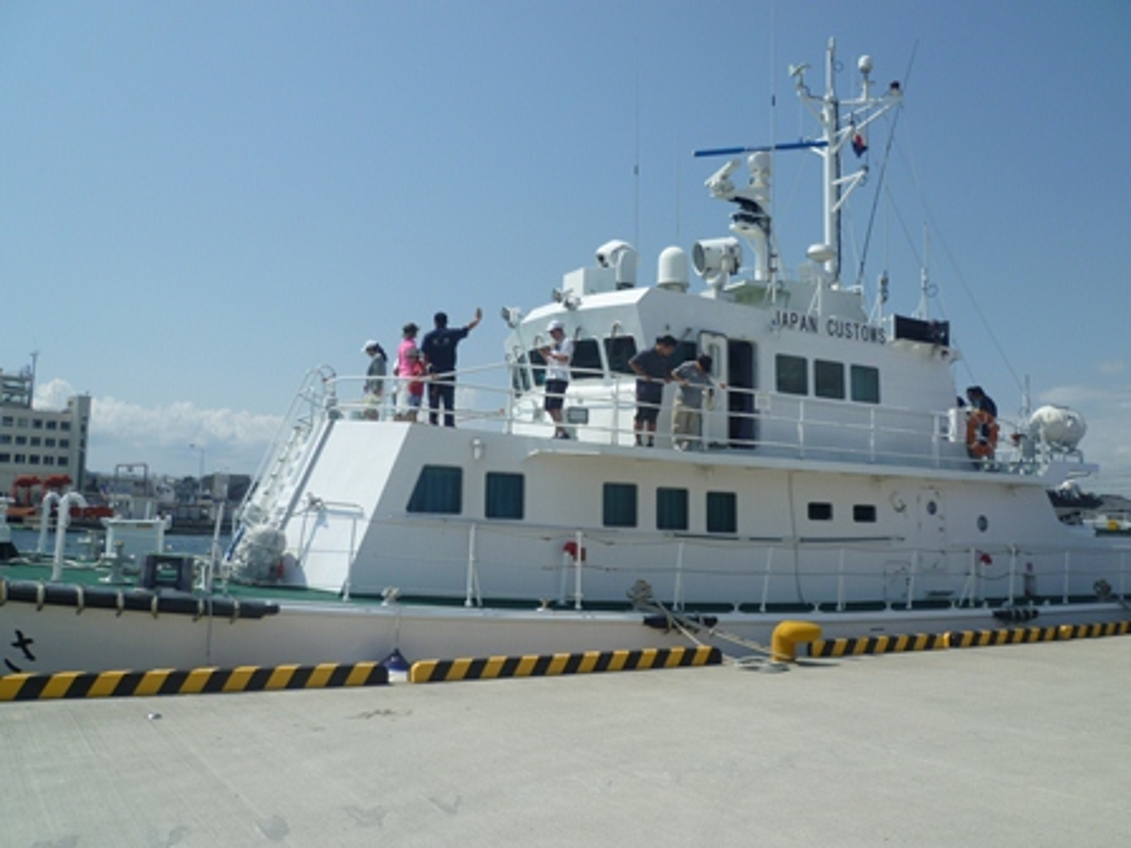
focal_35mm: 30
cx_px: 566
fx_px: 980
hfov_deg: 60.0
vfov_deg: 46.8
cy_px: 424
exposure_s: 1/250
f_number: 9
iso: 80
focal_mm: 5.4
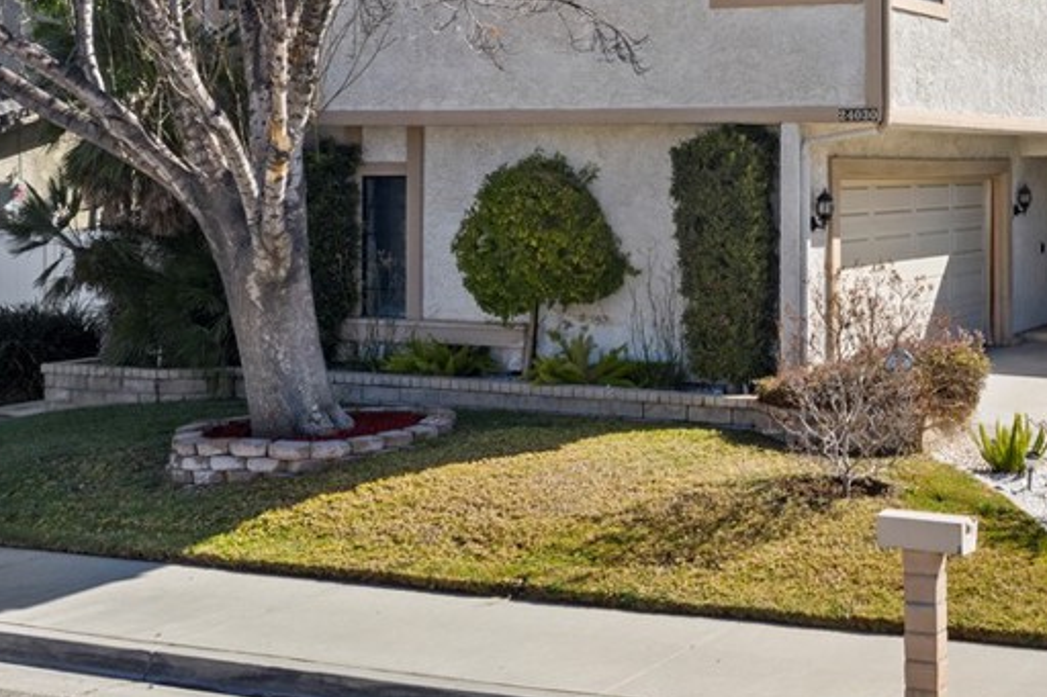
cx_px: 1014
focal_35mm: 56
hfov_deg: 33.1
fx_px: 1628
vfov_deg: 23.3
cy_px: 31
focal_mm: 10.26
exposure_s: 1/240
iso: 100
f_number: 5.6
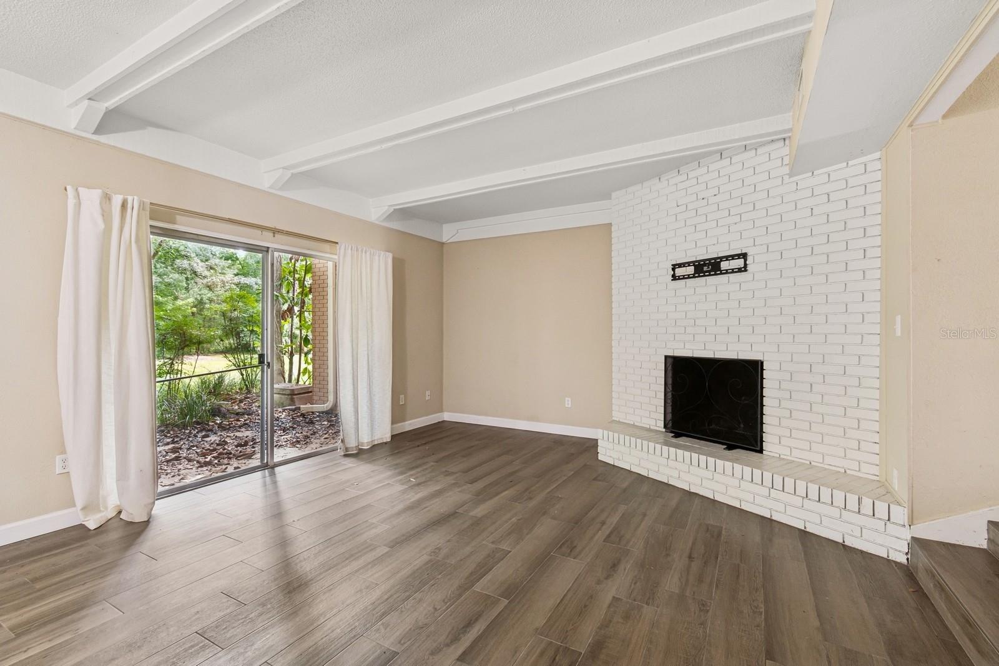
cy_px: 333
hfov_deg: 100.4
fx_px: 416
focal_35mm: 15
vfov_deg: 77.3
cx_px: 500
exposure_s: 1/1.67
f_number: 8
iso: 200
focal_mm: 10
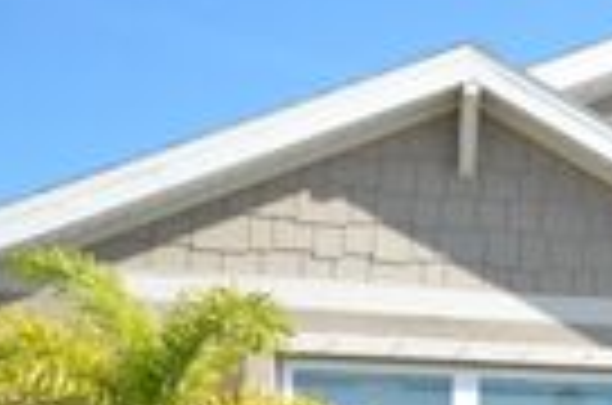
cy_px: 459
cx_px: 932
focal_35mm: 94
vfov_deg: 14.1
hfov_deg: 19.0
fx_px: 1592
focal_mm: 17
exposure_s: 1/4000
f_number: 5
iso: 3200
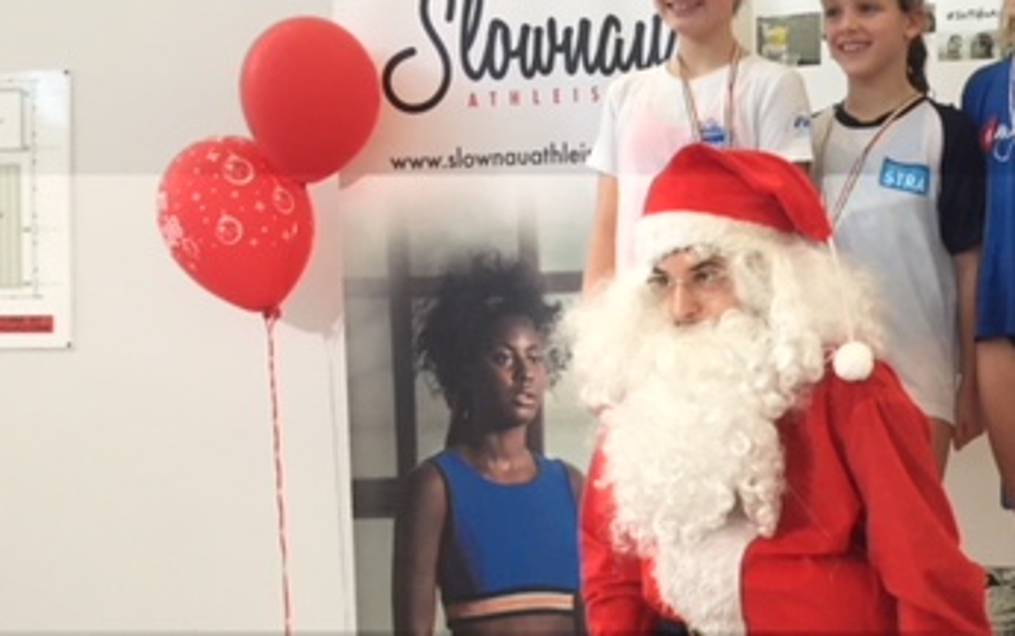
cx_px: 903
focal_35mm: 57
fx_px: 1578
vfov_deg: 22.5
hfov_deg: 33.8
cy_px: 498
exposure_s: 1/33
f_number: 2.2
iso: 40
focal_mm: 4.15
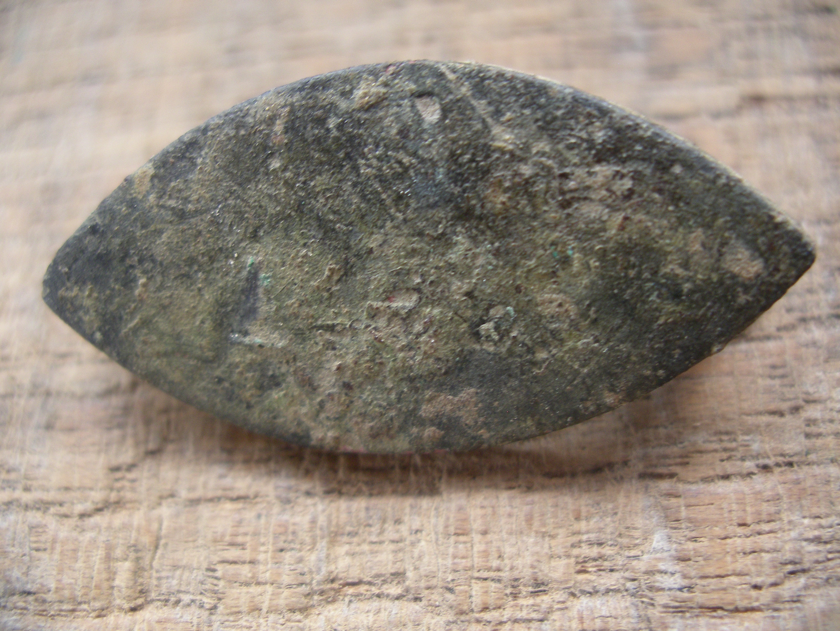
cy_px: 316
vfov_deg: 38.7
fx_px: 898
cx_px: 420
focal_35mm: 37
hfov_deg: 50.1
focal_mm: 7.8
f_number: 2.8
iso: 200
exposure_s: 1/30
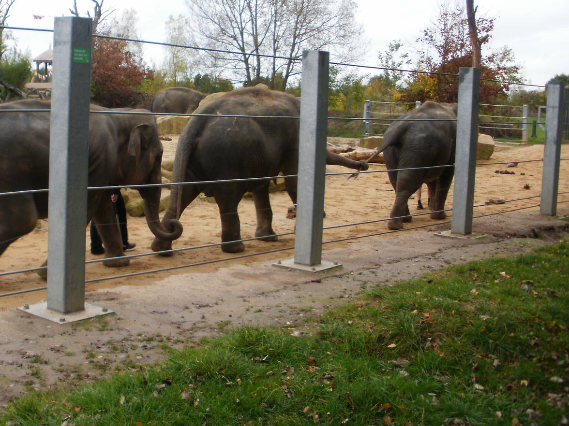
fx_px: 805
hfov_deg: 38.5
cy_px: 185
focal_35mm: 49
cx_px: 188
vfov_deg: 29.6
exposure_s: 1/80
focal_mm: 6.3
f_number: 3.5
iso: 100
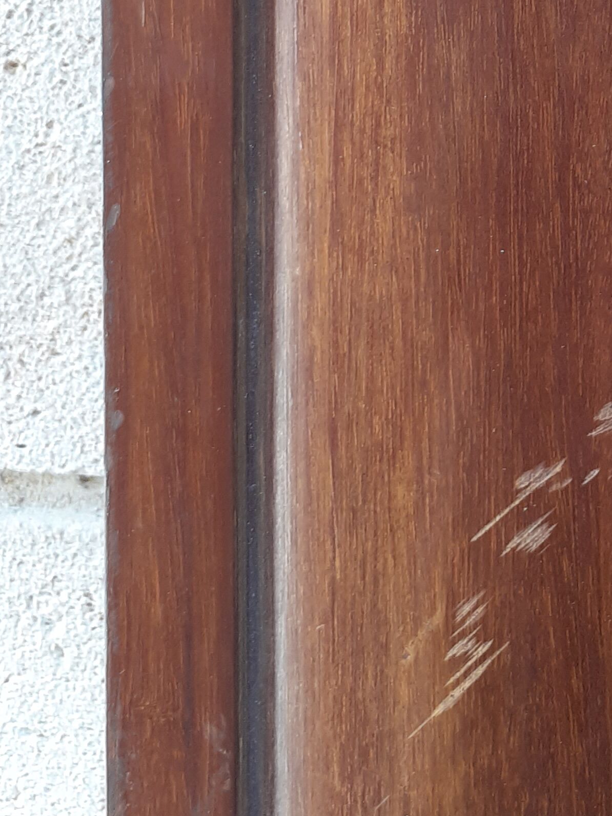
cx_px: 785
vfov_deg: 26.3
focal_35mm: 70
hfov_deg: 19.5
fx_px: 1650
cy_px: 0
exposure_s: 1/102
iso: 40
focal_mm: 3.6
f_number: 1.9
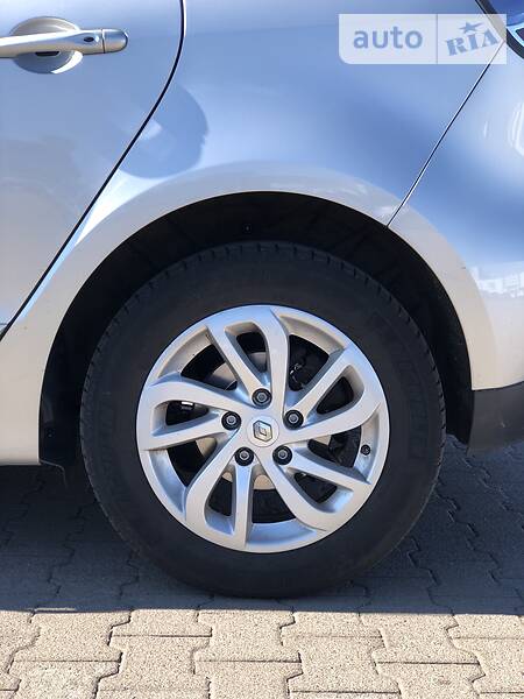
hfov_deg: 25.7
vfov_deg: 33.8
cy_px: 350
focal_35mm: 57
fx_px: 1150
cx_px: 262
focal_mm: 6.6
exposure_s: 1/192
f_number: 2.8
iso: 20
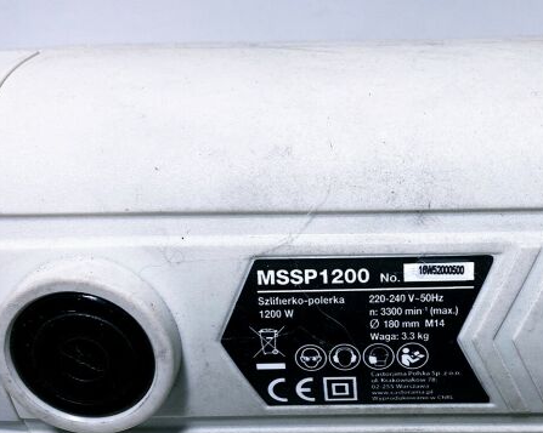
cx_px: 385
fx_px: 755
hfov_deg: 38.8
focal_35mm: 47
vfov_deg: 31.8
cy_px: 292
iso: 40
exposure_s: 1/100
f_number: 1.8
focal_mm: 3.99
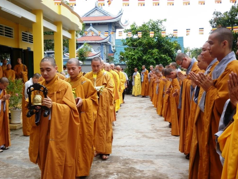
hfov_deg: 50.1
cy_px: 91
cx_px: 117
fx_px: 254
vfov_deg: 38.7
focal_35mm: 37
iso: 80
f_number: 3.1
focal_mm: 6.5
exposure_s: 1/250
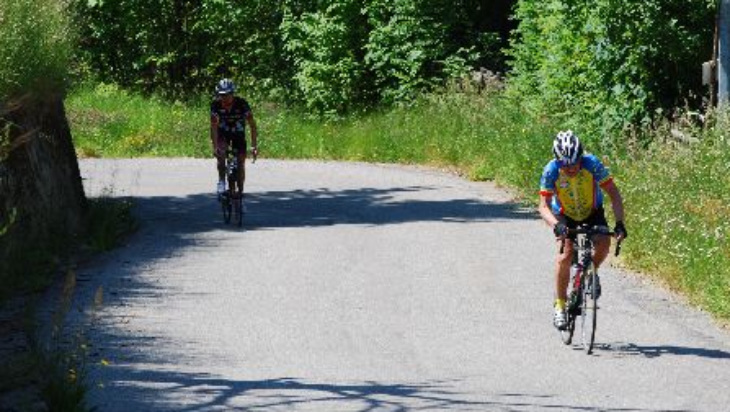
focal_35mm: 214
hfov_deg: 10.1
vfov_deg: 5.7
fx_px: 4135
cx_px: 366
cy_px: 192
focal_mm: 135
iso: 100
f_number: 9
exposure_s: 1/125
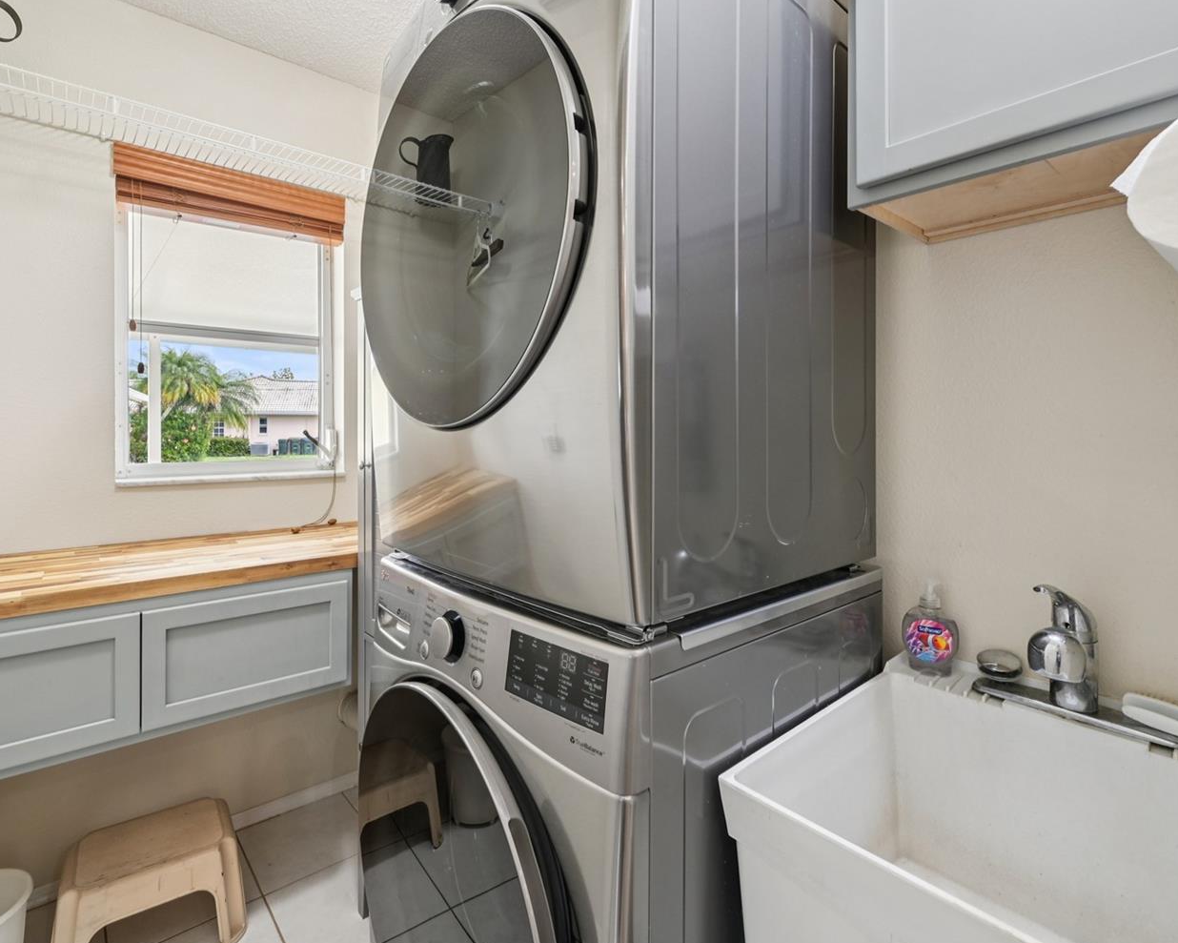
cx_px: 549
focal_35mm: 17
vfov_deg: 76.9
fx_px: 593
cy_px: 443
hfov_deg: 89.5
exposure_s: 1/30
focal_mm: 14
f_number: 8
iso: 400
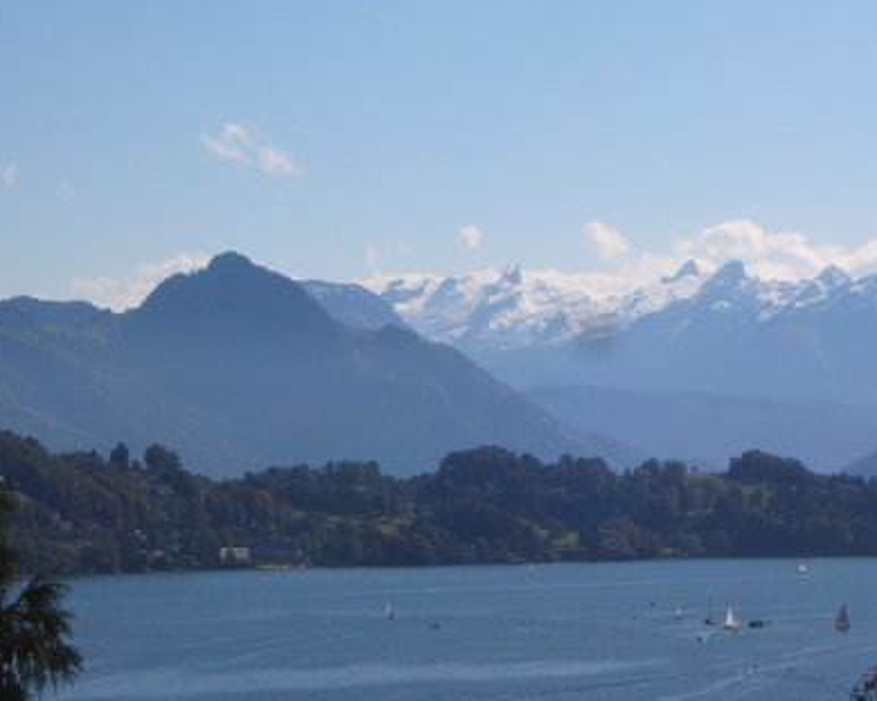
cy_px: 367
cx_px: 634
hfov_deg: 11.5
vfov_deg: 9.2
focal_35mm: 167
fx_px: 4334
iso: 63
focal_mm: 17.4
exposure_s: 1/250
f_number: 10
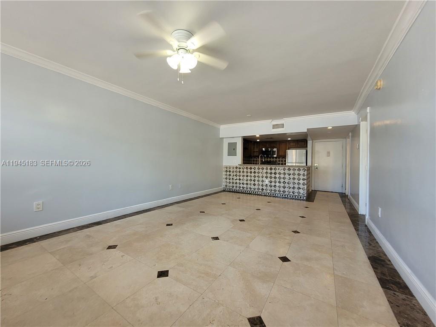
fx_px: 164
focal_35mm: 13
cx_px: 218
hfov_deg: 106.2
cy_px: 164
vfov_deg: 89.9
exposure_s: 1/60
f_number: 2.2
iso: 80
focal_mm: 1.74
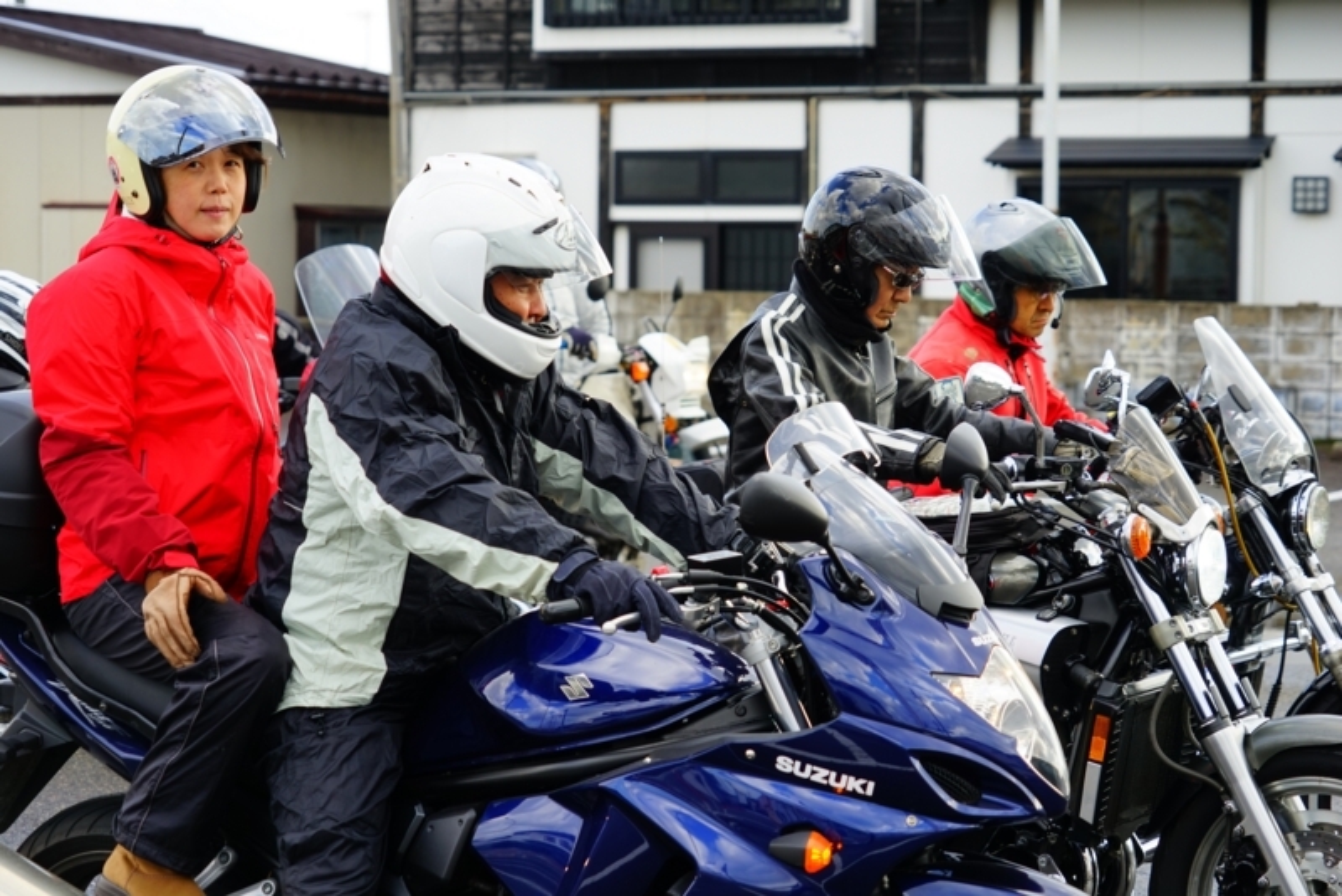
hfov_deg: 22.1
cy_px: 448
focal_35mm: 92
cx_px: 671
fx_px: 3431
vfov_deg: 14.9
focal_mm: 92
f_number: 5.6
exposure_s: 1/90
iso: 125
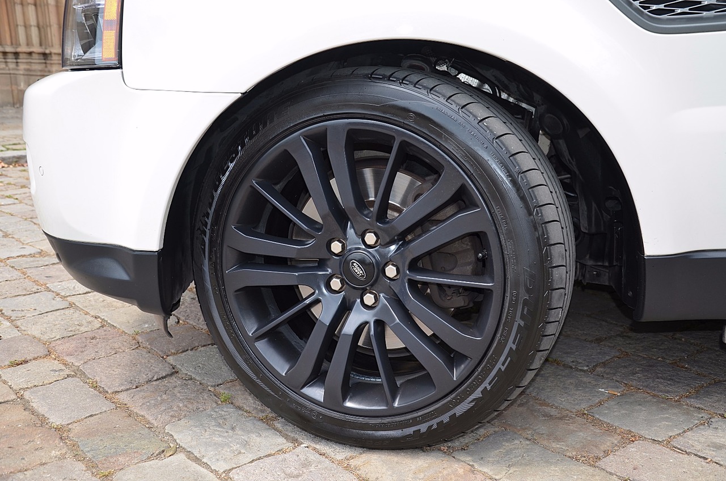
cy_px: 240
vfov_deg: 31.8
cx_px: 363
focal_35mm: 42
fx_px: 845
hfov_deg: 46.5
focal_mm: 28
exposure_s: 1/200
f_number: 4.5
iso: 100
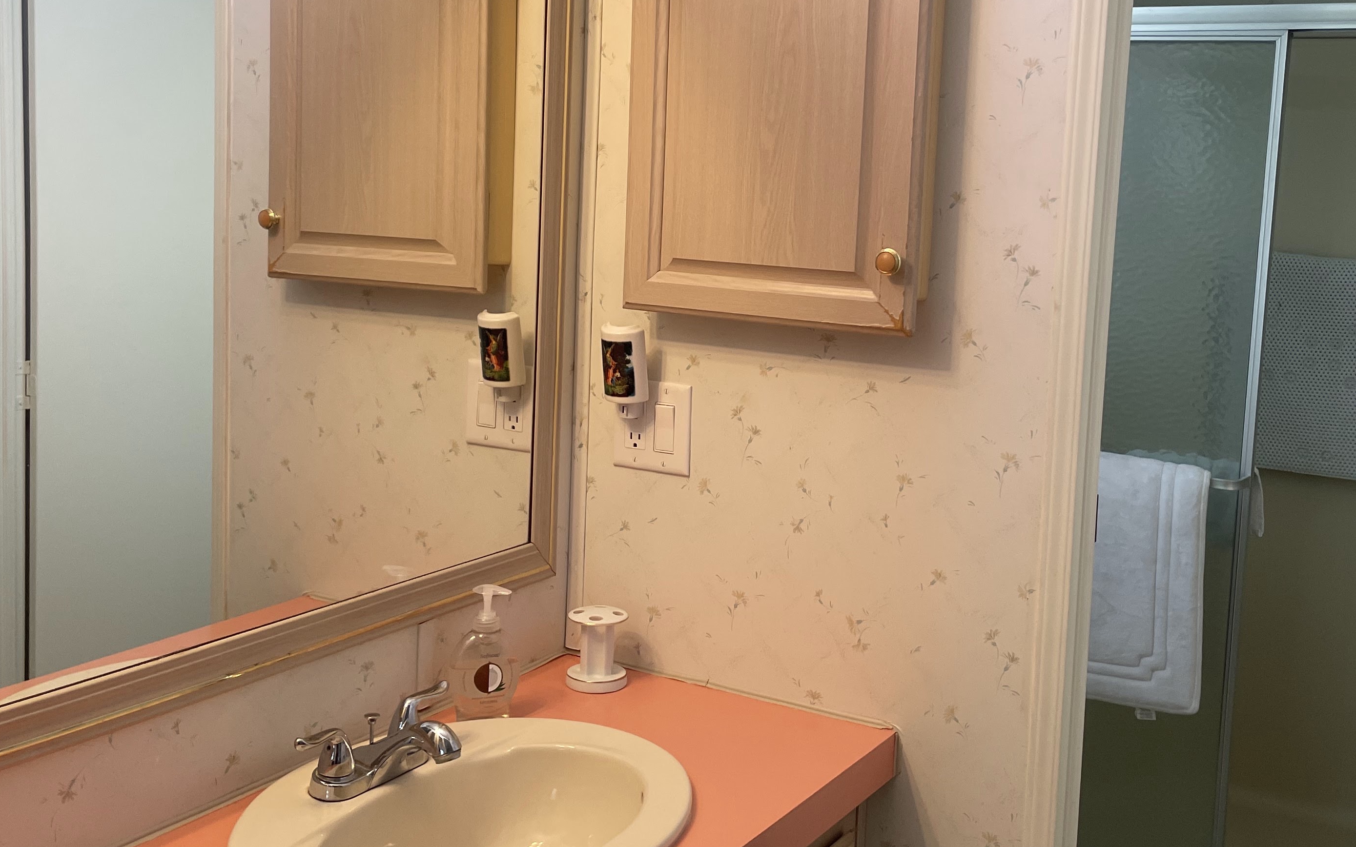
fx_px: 1478
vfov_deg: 31.9
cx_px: 751
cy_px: 334
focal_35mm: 40
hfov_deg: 49.2
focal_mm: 4.2
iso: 100
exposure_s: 1/120
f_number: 1.6
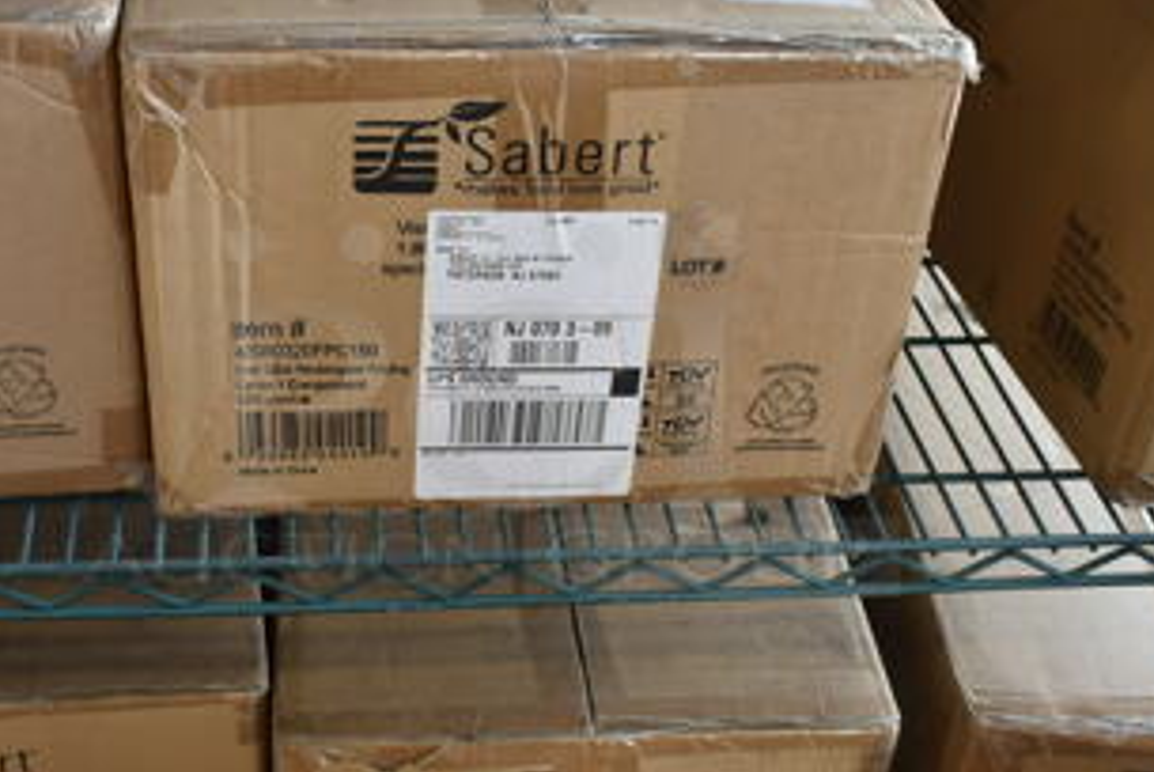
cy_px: 397
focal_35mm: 54
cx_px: 481
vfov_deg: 25.1
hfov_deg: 36.7
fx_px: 1733
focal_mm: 18
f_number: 3.5
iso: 720
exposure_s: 1/125
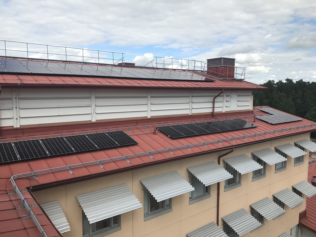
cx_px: 158
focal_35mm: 28
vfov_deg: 49.7
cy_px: 118
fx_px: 256
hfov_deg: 63.4
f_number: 1.8
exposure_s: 1/2457
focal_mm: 3.99
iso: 20
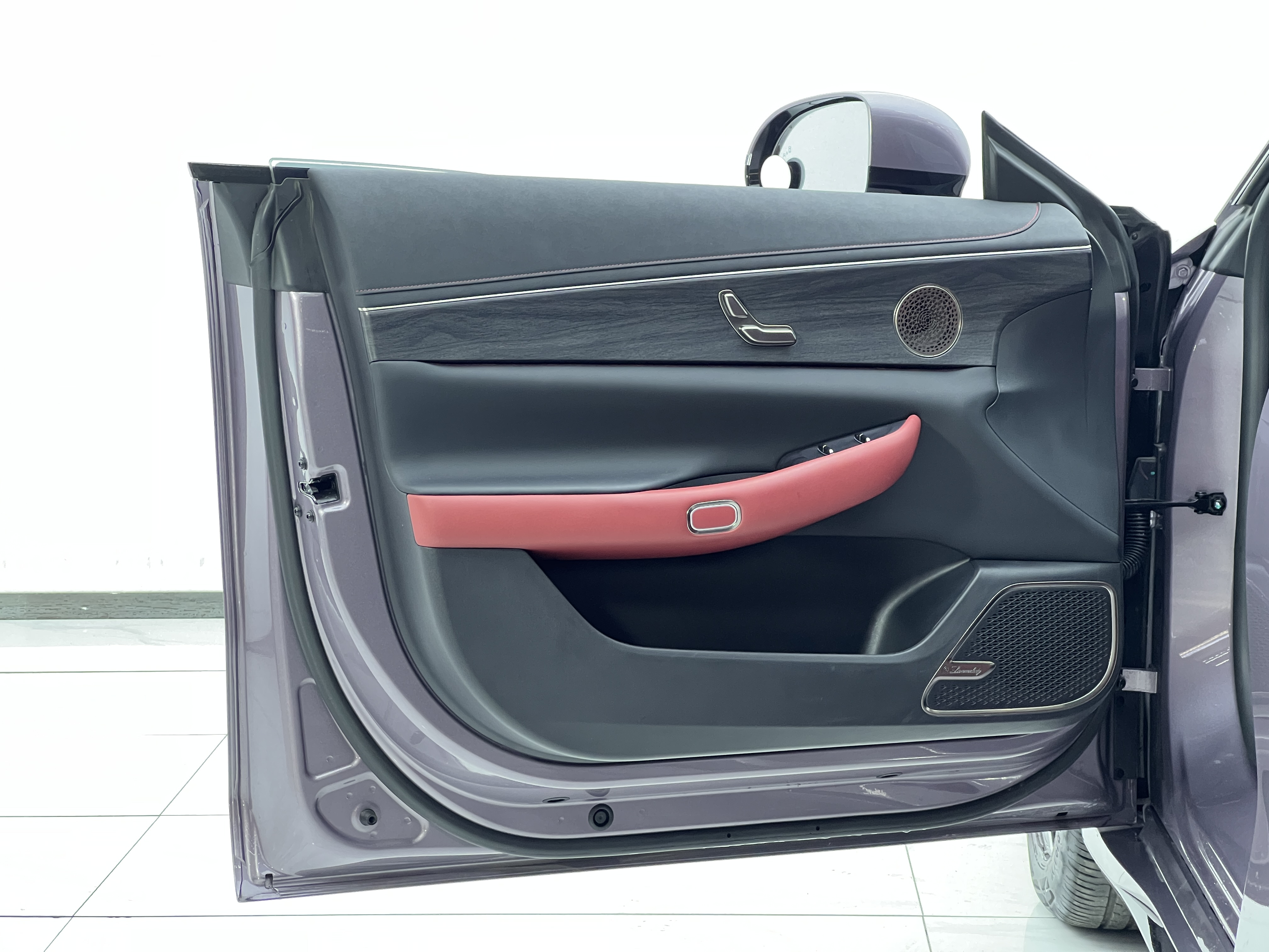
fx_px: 2823
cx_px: 634
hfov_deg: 25.3
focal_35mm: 77
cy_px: 476
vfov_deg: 19.1
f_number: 2.8
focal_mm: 9
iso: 400
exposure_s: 1/49
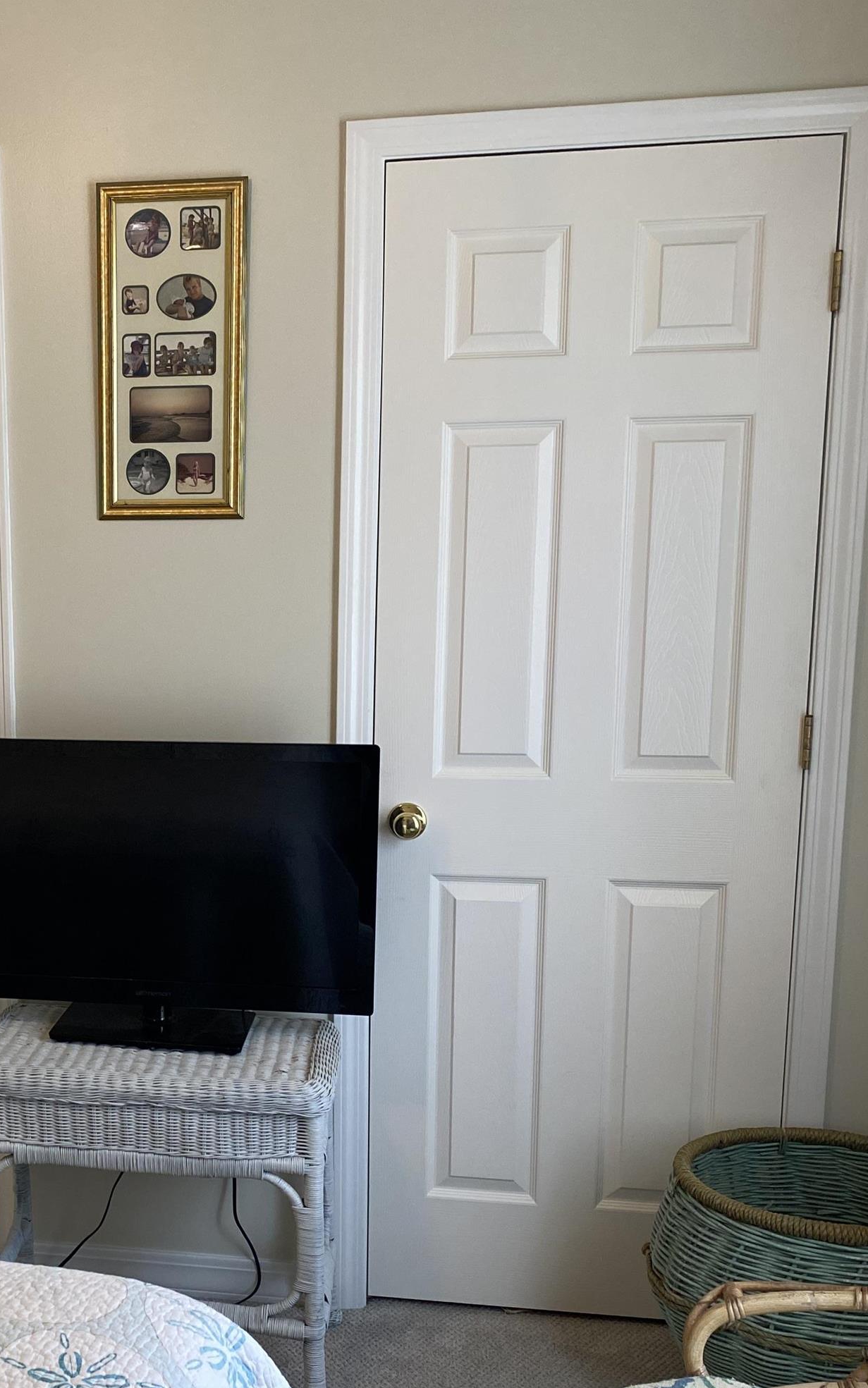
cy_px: 807
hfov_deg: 28.5
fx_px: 1627
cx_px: 61
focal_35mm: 43
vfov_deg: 46.0
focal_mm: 4.25
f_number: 1.8
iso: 125
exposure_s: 1/120
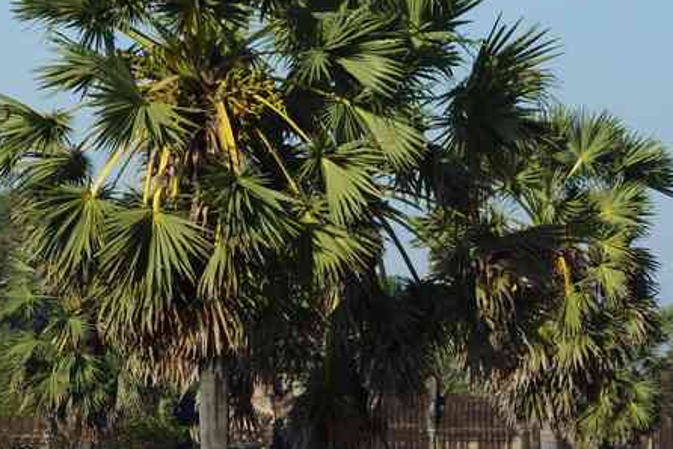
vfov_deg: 4.2
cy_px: 341
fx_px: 6154
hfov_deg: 6.3
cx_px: 111
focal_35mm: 329
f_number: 10
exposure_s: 1/125
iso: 200
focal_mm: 97.5
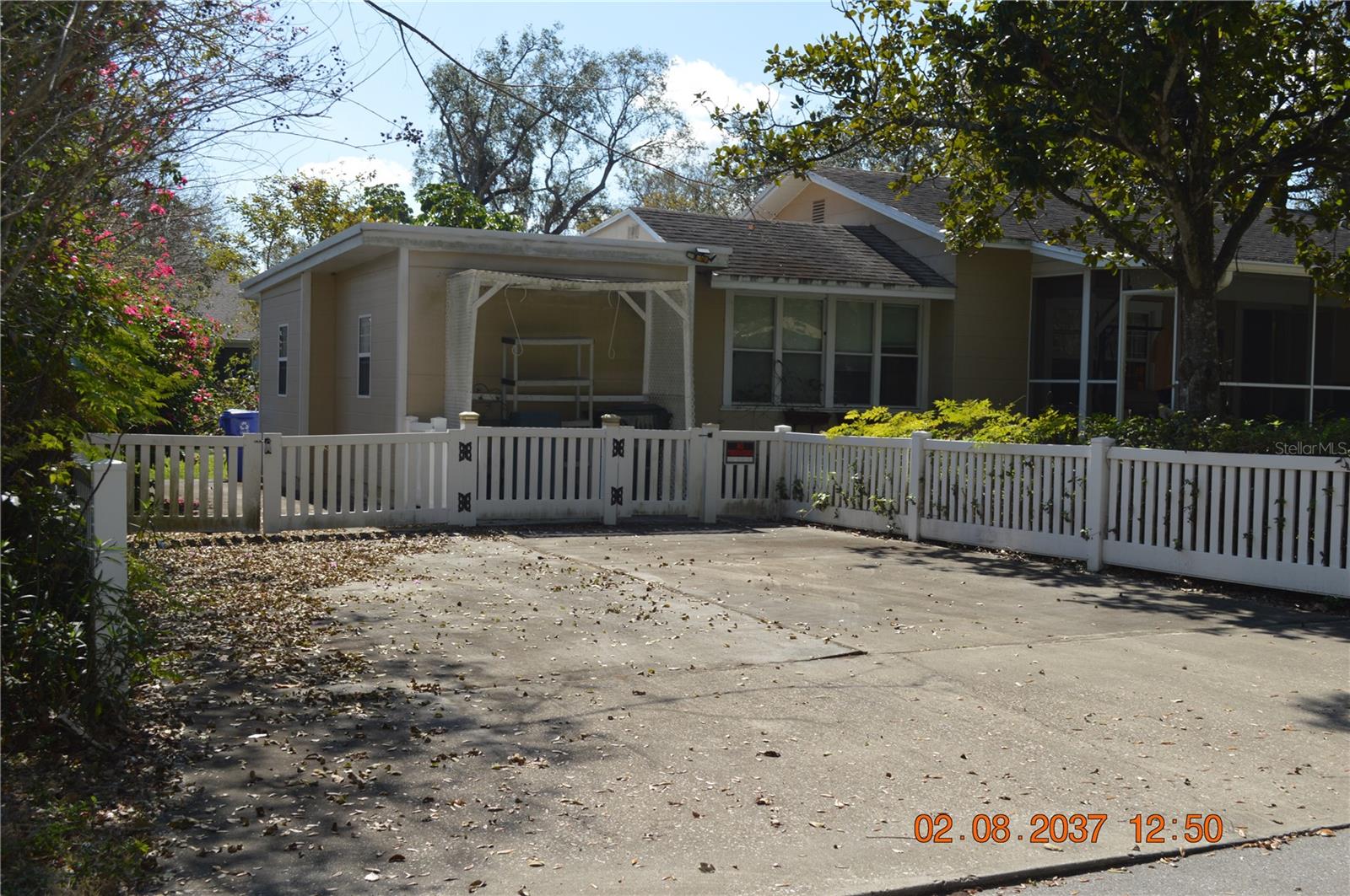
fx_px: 1461
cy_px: 448
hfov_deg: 49.6
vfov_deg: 34.1
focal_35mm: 39
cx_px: 675
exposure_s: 1/200
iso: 100
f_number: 8
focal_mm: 26
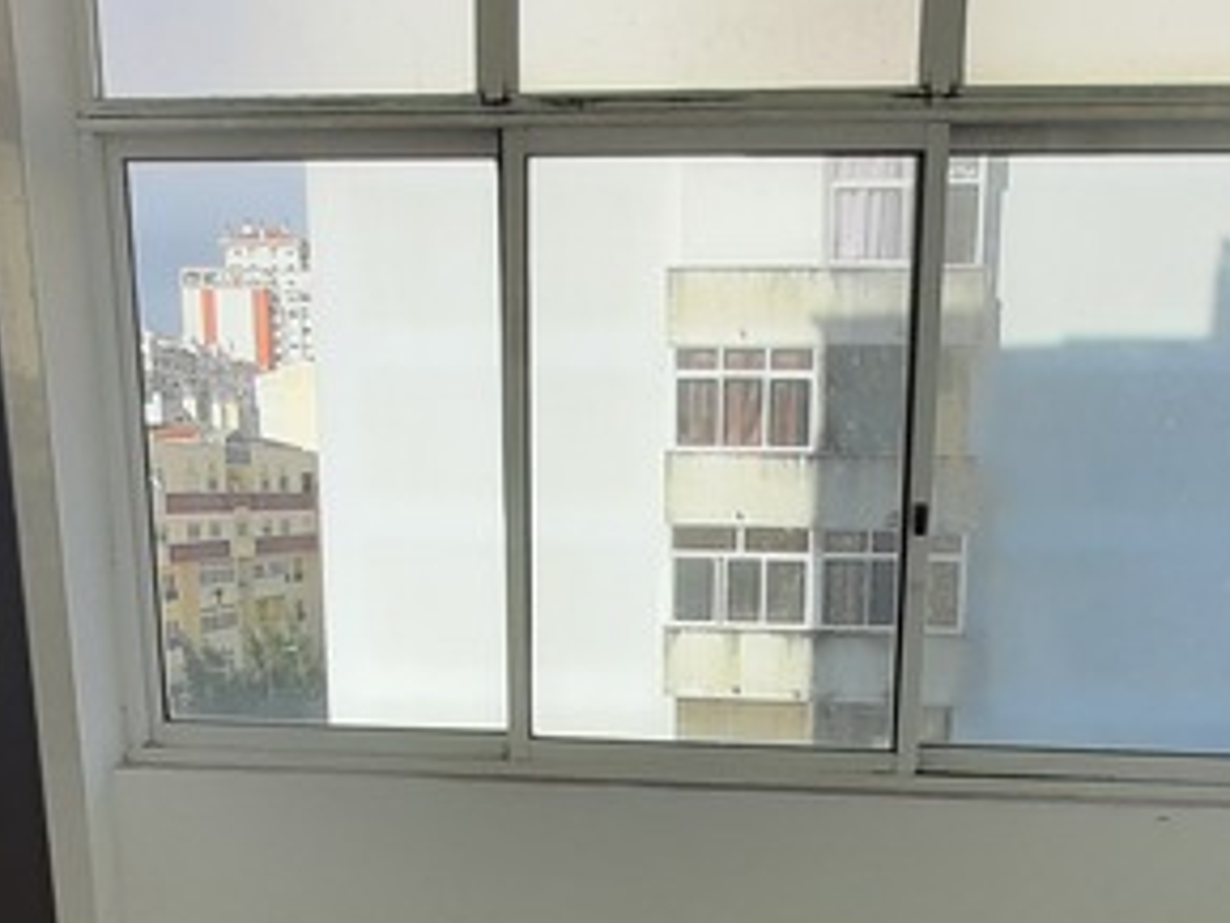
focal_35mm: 36
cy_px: 791
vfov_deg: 37.6
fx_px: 1280
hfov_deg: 51.3
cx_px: 677
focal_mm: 1.42
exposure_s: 1/486
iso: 40
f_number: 2.2
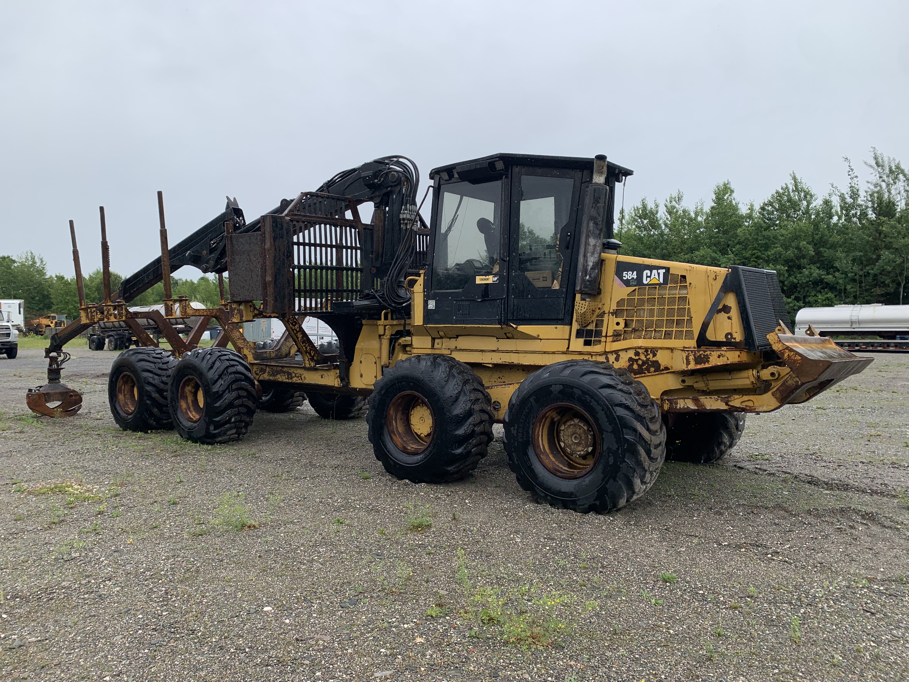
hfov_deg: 67.3
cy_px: 341
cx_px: 454
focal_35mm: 26
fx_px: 683
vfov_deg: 53.1
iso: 25
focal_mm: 4.25
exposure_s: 1/1585
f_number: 1.8
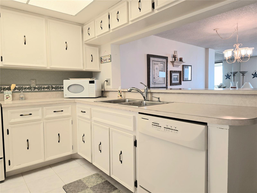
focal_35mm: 23
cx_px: 128
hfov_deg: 73.9
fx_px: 171
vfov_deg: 58.9
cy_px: 96
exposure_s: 1/60.2
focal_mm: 6.3
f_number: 1.7
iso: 40
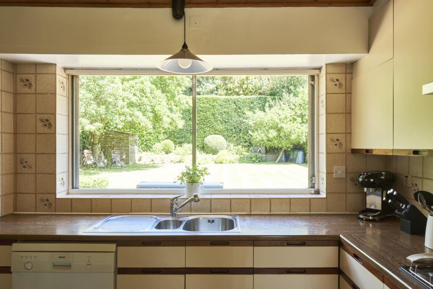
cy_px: 144
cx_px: 216
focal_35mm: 24
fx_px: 289
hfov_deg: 73.7
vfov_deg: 53.1
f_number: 11
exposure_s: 1/4
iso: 160
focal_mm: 16
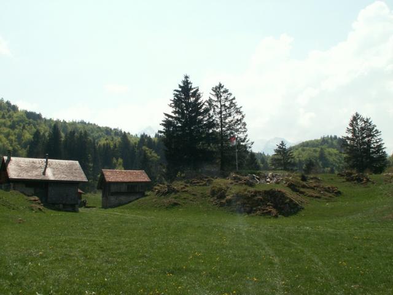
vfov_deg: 40.7
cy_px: 148
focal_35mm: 35
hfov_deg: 52.6
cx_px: 196
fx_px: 397
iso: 50
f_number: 8
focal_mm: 5.86
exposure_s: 1/200
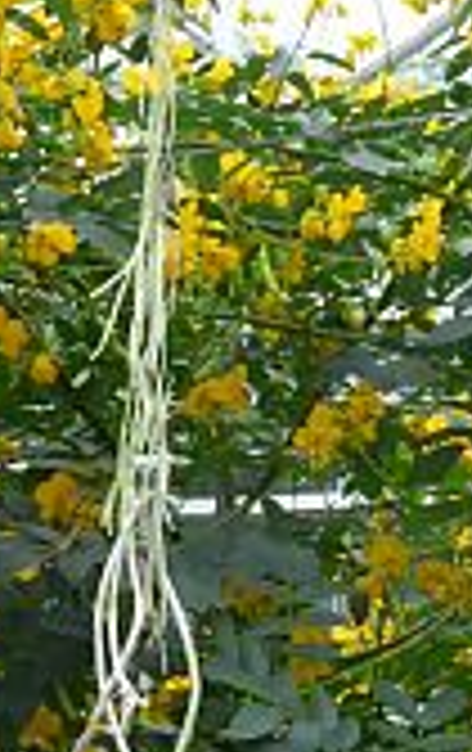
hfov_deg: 9.1
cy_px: 347
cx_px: 652
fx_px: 2910
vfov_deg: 14.7
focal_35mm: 142
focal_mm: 6.3
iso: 500
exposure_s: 1/60
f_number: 8
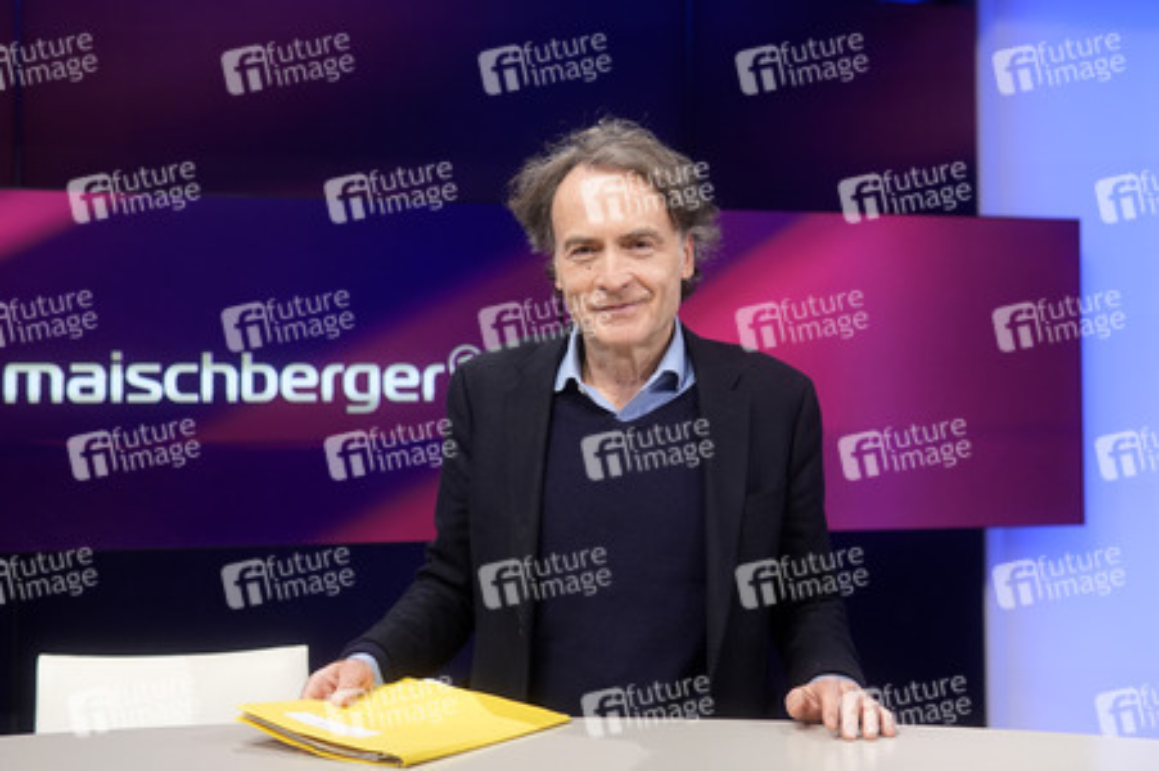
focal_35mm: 45
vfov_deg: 29.8
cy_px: 386
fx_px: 1448
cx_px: 580
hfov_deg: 43.6
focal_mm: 30
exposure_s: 1/160
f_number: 2.2
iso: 640
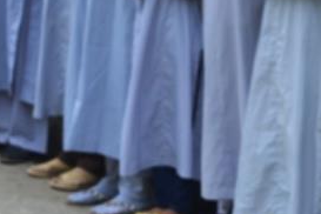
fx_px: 1703
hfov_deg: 10.8
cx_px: 105
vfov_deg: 7.2
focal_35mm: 191
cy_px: 104
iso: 100
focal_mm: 34
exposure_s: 1/200
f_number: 7.1
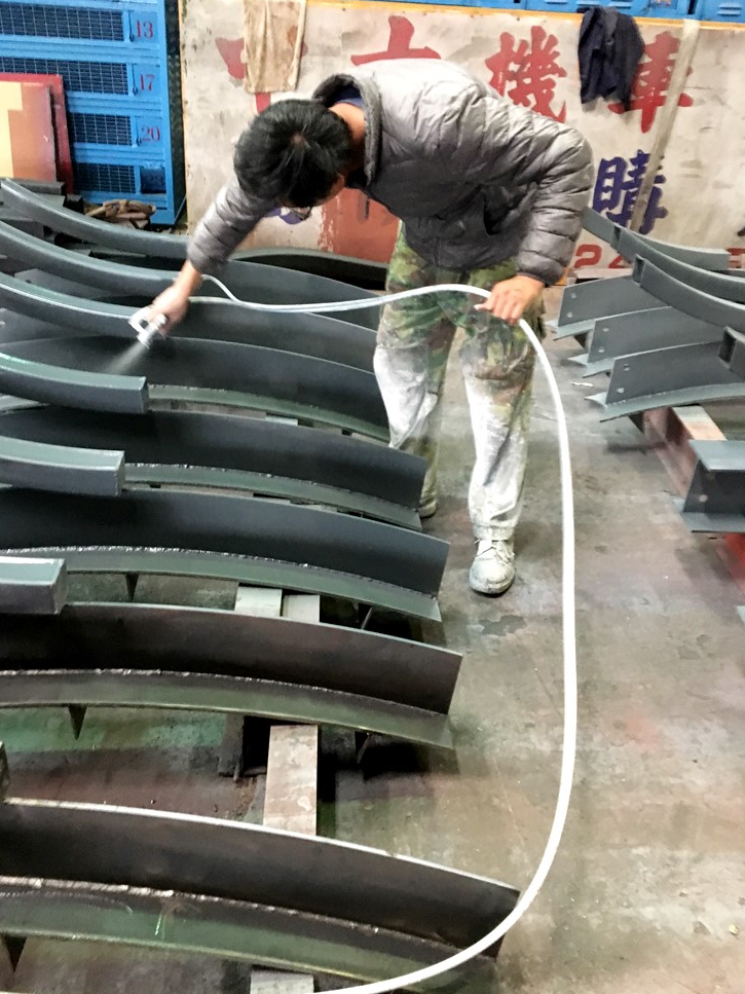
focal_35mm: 30
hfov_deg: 46.8
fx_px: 861
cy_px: 490
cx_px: 366
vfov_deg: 60.0
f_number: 2.2
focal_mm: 4.15
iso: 320
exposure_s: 1/15
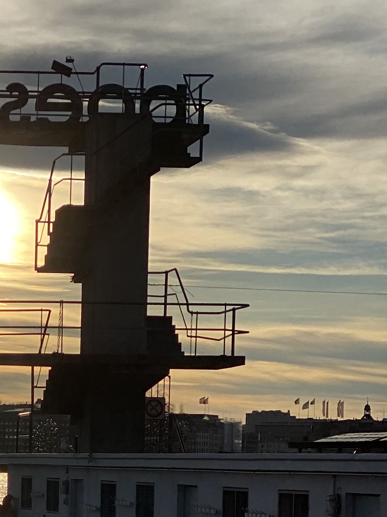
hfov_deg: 10.5
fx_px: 2057
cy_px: 521
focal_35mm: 138
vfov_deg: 14.1
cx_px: -123
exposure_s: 1/5988
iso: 25
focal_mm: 6
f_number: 2
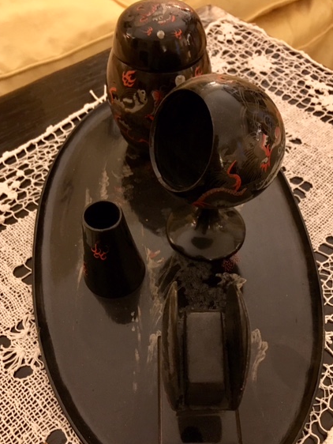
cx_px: 173
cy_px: 243
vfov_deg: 55.2
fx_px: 423
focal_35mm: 33
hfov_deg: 43.0
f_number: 2.2
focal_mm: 4.15
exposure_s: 1/15
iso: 400
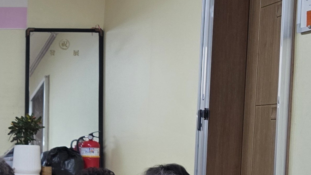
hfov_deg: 22.0
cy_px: 164
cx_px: -111
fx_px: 701
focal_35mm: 85
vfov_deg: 14.1
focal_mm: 6.3
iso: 200
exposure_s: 1/120
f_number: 1.7
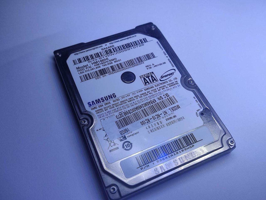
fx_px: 254
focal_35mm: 33
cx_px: 133
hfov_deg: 55.4
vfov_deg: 42.9
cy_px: 100
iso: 50
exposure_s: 1/175
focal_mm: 4.71
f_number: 1.79
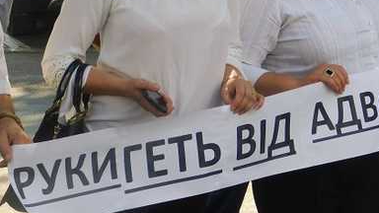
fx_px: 2100
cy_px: 33
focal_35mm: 209
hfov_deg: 10.3
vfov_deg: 5.8
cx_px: 236
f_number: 4.8
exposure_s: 1/250
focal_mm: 20.3
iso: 200
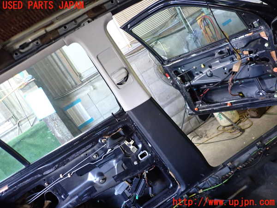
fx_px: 200
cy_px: 104
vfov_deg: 54.9
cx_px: 138
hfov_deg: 69.4
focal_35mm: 25
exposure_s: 1/30
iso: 400
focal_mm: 4.5
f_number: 2
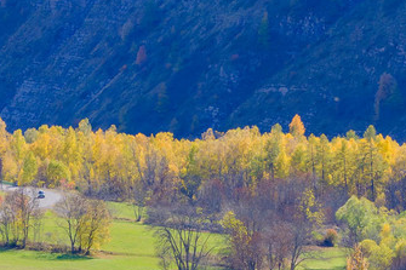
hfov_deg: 4.9
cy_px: 290
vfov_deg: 3.3
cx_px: 433
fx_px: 4700
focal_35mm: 417
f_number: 11
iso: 320
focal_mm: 80
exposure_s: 1/100
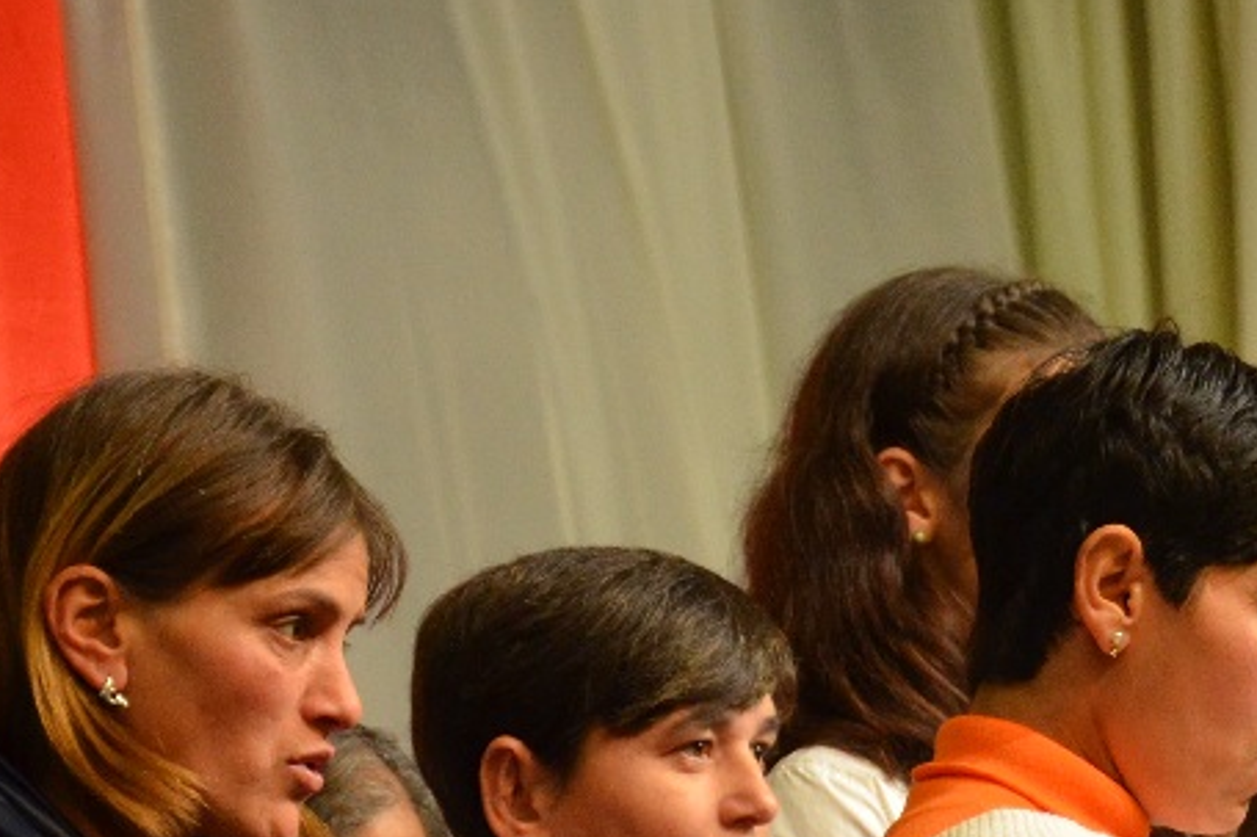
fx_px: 9668
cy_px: 1050
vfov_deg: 4.9
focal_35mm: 277
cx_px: 1174
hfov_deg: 7.4
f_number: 5.3
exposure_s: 1/60
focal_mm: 70
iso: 1800
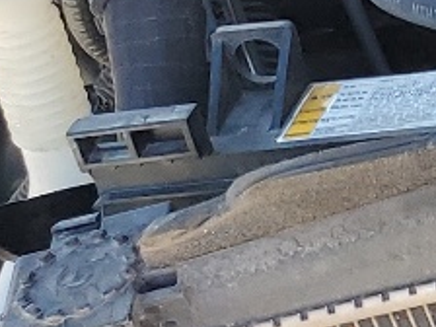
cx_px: 1417
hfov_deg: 8.4
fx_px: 2343
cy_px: -169
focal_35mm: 186
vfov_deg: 7.8
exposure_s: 1/370
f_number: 1.5
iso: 50
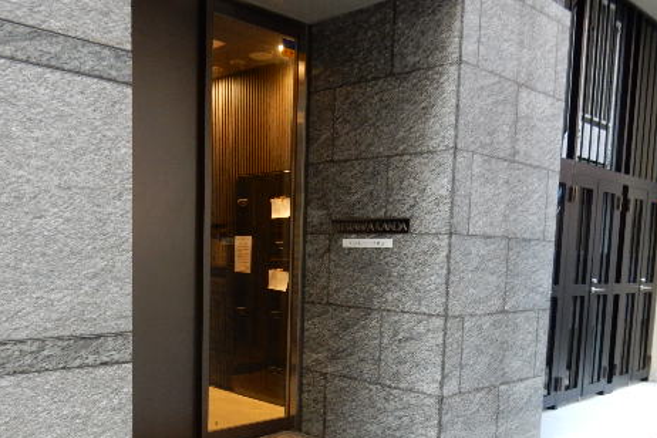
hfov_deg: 53.1
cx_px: 306
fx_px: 657
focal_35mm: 36
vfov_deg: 36.0
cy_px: 330
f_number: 3.7
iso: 400
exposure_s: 1/25
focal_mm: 4.5
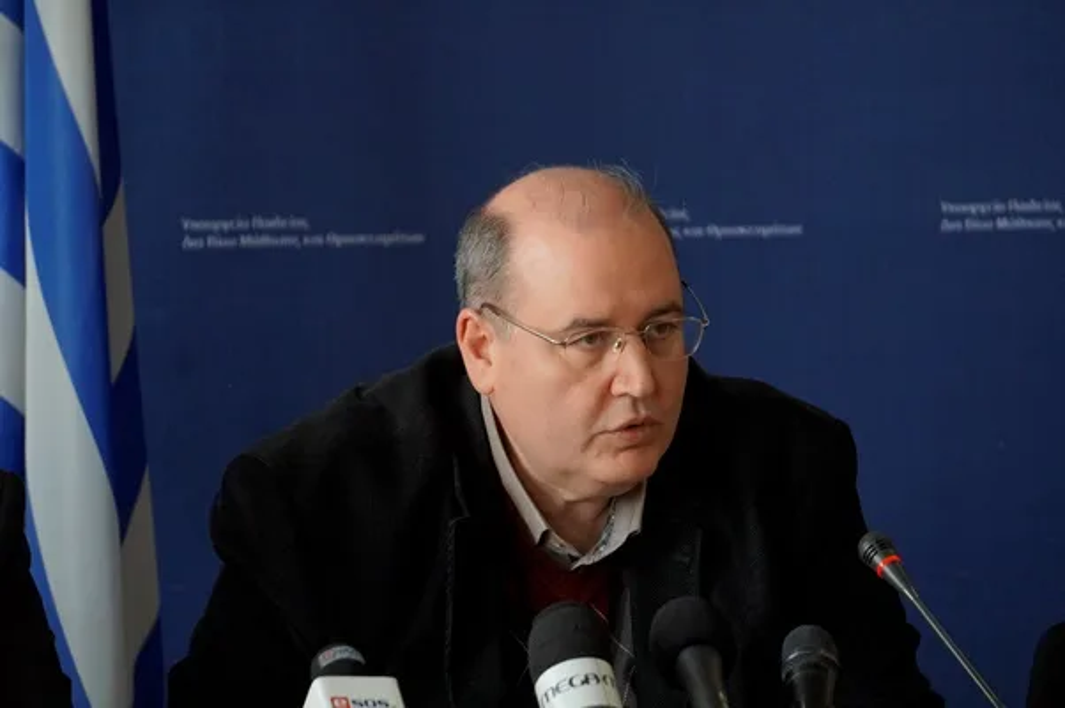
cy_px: 354
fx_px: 8289
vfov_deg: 4.9
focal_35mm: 280
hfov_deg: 7.4
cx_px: 532
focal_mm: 187
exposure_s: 1/320
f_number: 6.3
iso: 1600
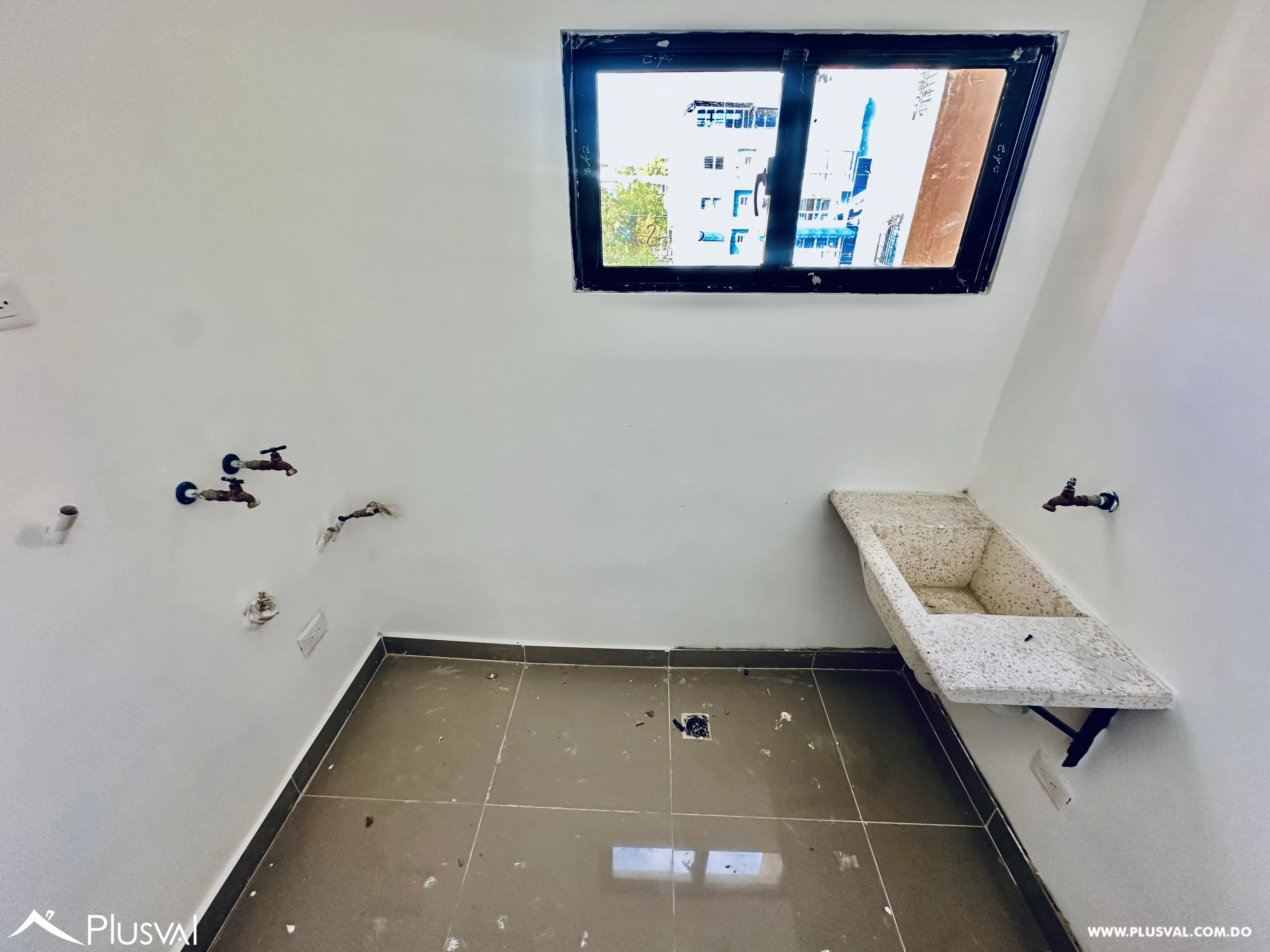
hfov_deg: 102.1
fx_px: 514
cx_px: 635
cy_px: 476
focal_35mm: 14
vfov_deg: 85.7
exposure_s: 1/99
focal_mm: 2.22
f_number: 2.2
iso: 125
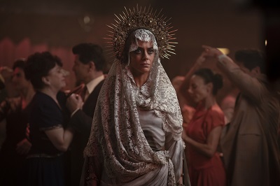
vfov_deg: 16.0
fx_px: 661
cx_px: 140
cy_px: 93
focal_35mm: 85
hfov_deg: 23.9
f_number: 1.8
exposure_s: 1/125
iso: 1250
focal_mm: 85
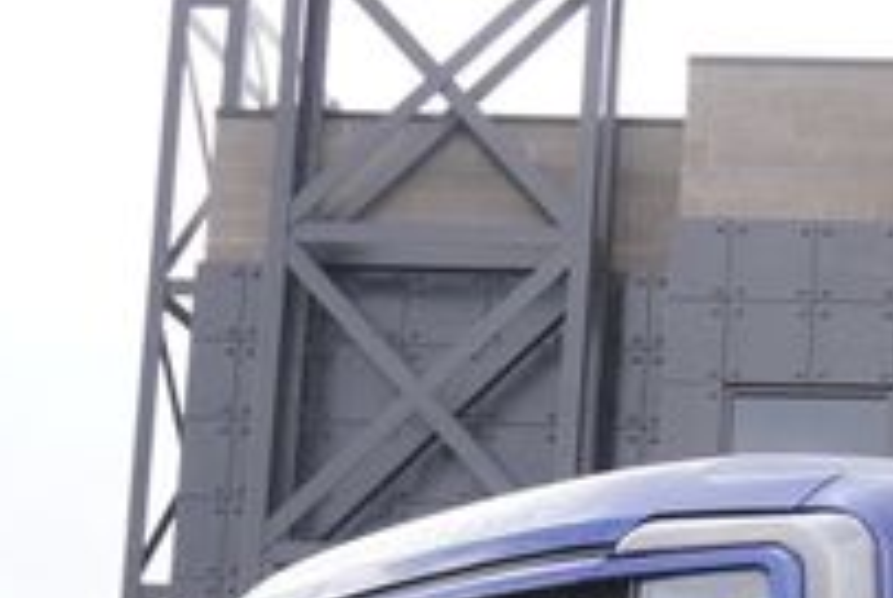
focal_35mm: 128
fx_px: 3169
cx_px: 1280
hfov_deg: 15.0
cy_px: 756
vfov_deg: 10.6
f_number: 6.3
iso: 100
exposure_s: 1/80
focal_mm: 27
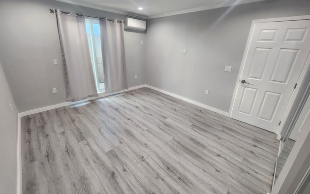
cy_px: 92
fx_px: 118
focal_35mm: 14
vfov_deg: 78.6
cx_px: 154
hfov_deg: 105.3
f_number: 2.2
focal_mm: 2.2
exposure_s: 1/60
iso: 320
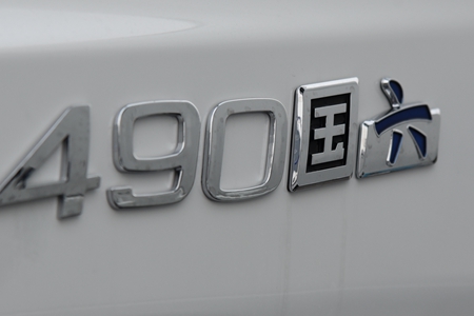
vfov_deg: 7.0
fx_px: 2567
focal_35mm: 195
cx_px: 244
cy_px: 154
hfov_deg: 10.5
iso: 400
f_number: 5.6
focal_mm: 105
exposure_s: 1/125
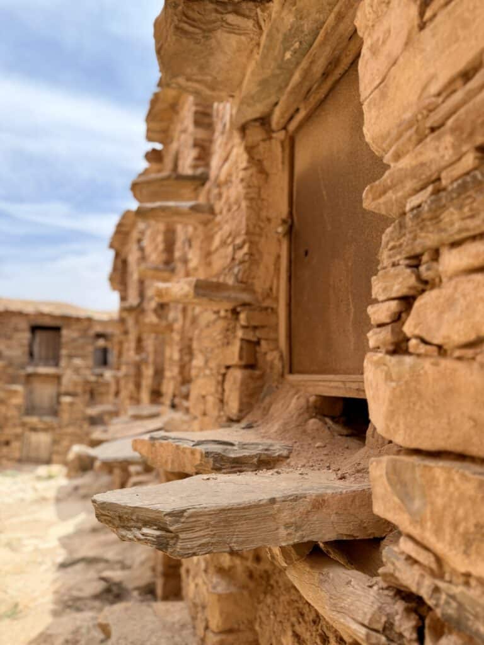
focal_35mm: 24
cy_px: 322
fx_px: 447
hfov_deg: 56.8
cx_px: 242
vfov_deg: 71.6
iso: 100
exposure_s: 1/1901
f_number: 1.78
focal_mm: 6.76
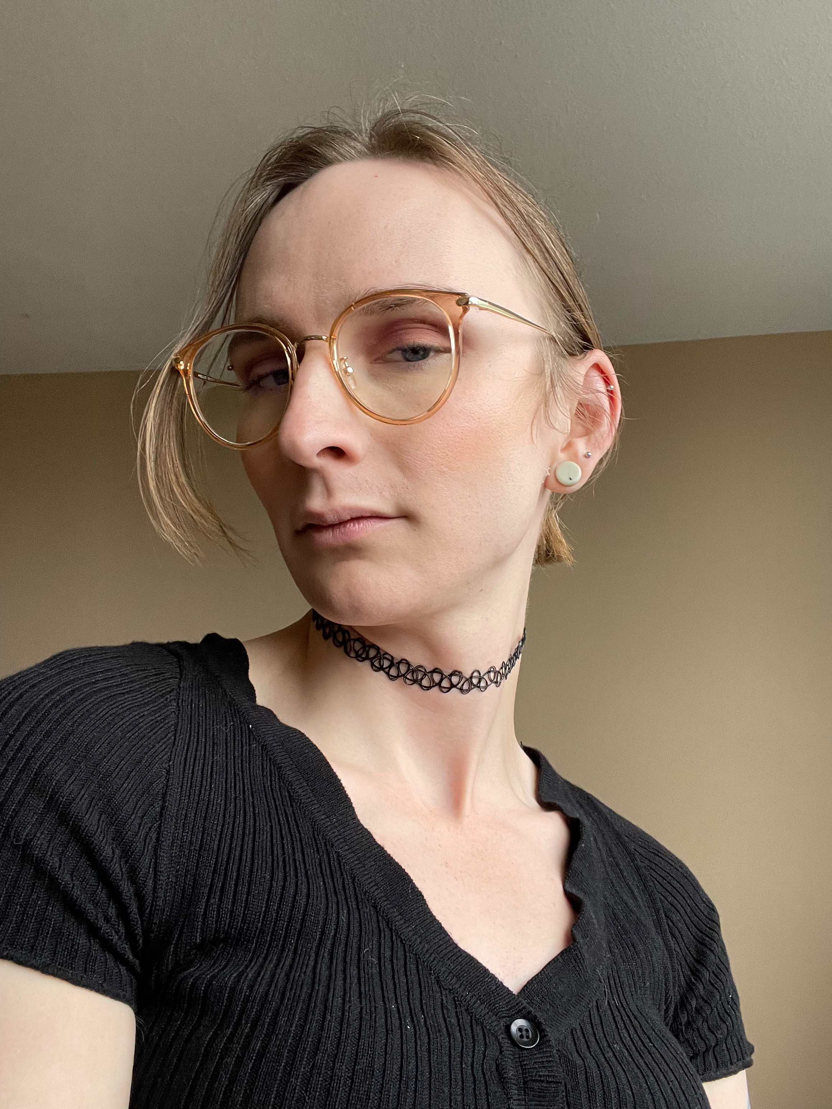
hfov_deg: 46.8
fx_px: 961
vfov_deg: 60.0
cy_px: 554
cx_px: 416
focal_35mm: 30
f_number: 2.2
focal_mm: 2.71
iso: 125
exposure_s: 1/57
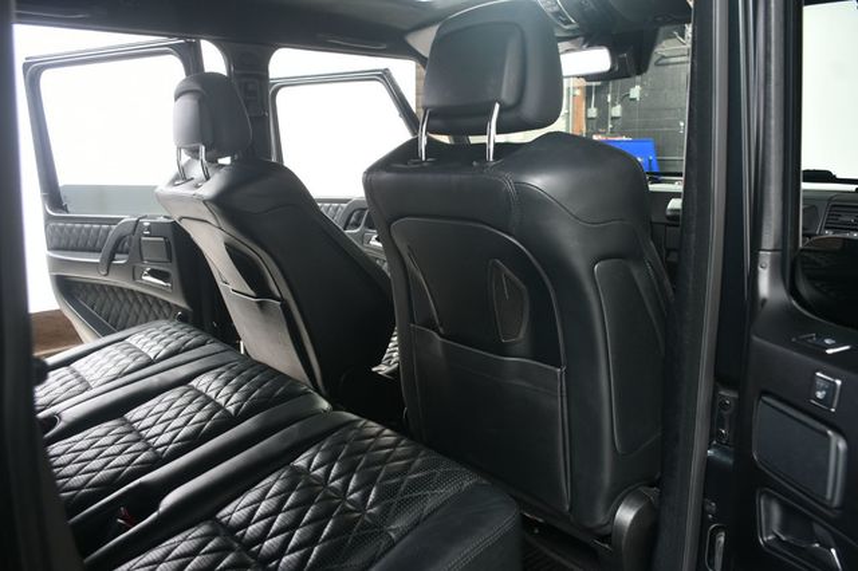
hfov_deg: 67.4
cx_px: 429
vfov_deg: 47.9
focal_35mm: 27
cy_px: 286
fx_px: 643
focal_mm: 18
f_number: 5
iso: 100
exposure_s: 1/160
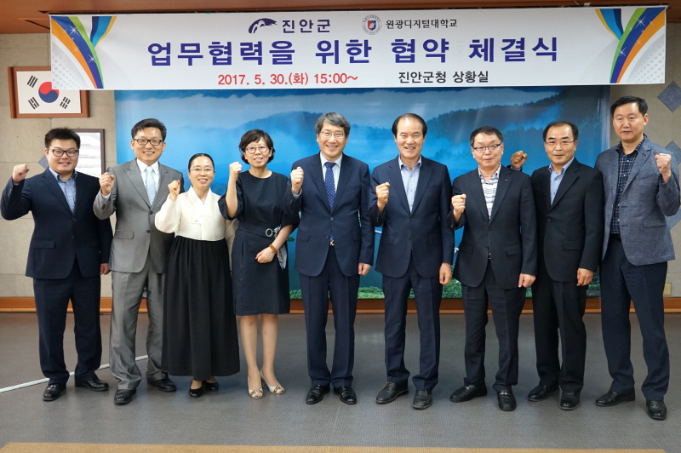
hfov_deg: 62.0
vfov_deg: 43.5
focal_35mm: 30
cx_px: 340
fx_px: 567
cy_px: 226
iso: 1250
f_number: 4
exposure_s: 1/160
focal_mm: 30
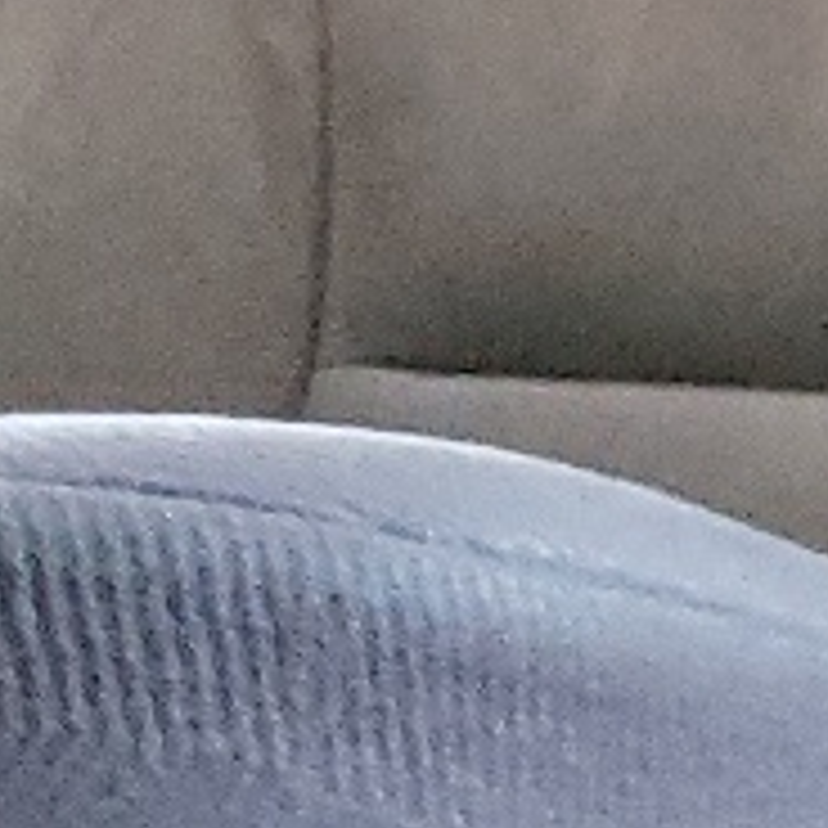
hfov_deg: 7.1
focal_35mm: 200
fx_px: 5412
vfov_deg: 8.1
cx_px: 3002
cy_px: -1080
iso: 747
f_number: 1.5
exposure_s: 1/24
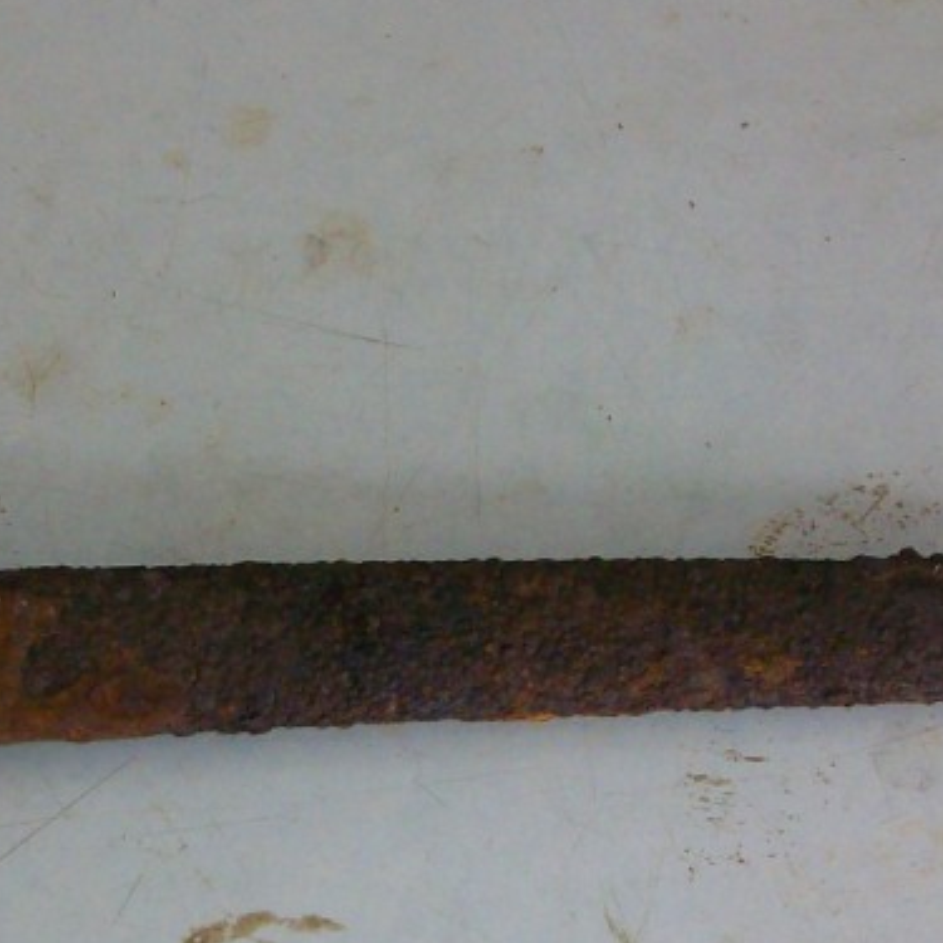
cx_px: 402
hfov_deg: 21.1
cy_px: 546
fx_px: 2527
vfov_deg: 21.1
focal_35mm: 82
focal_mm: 5.7
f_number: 2.8
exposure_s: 1/42.4
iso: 160
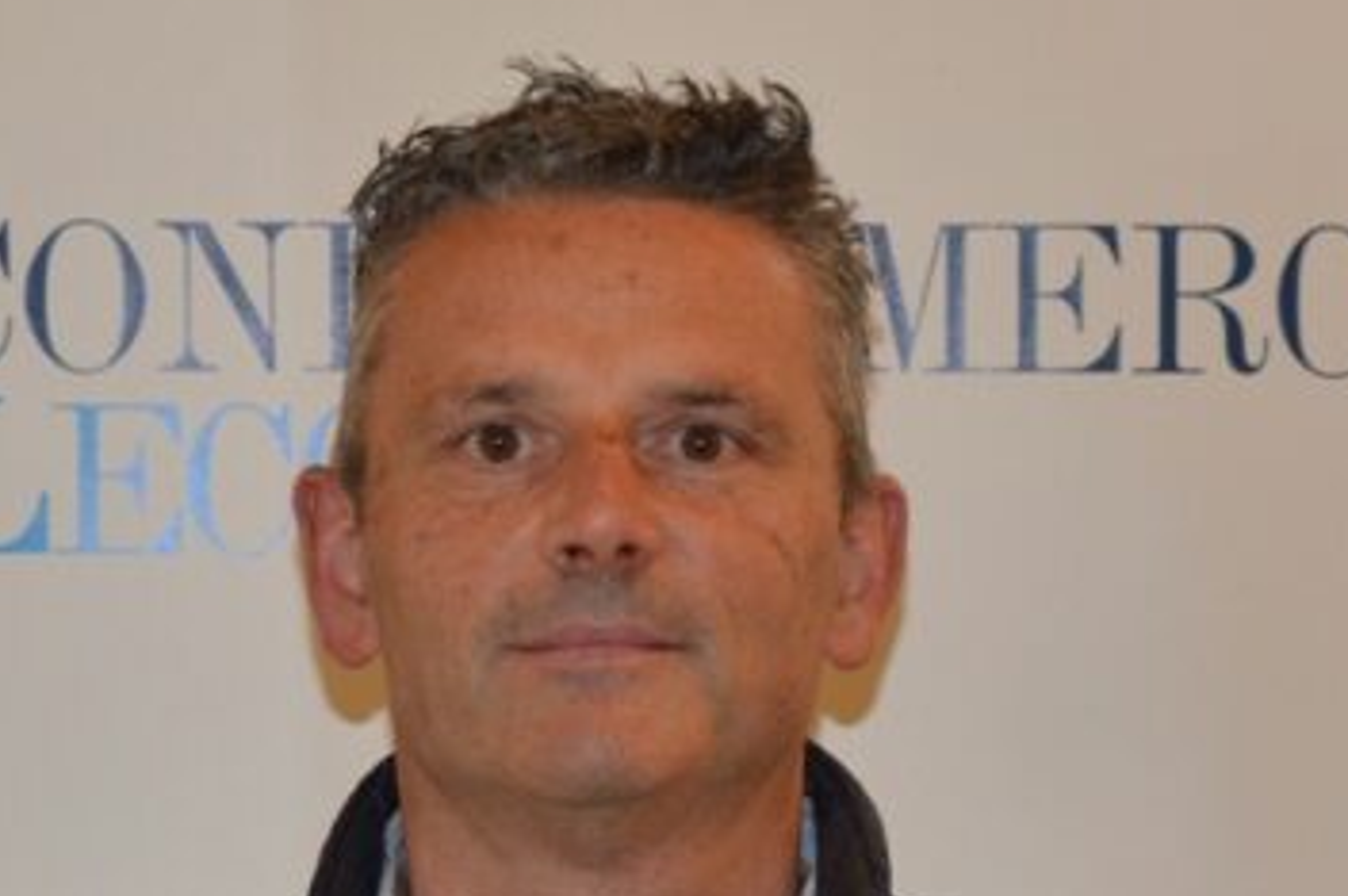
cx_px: 777
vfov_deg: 9.5
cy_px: 1143
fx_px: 5312
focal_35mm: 142
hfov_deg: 14.5
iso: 400
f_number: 4
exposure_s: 1/160
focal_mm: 26
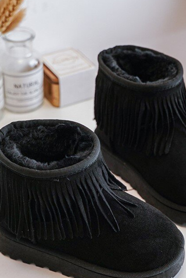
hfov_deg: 24.6
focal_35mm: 55
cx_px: 111
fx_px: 426
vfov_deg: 36.2
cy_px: 151
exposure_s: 1/100
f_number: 4
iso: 500
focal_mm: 43
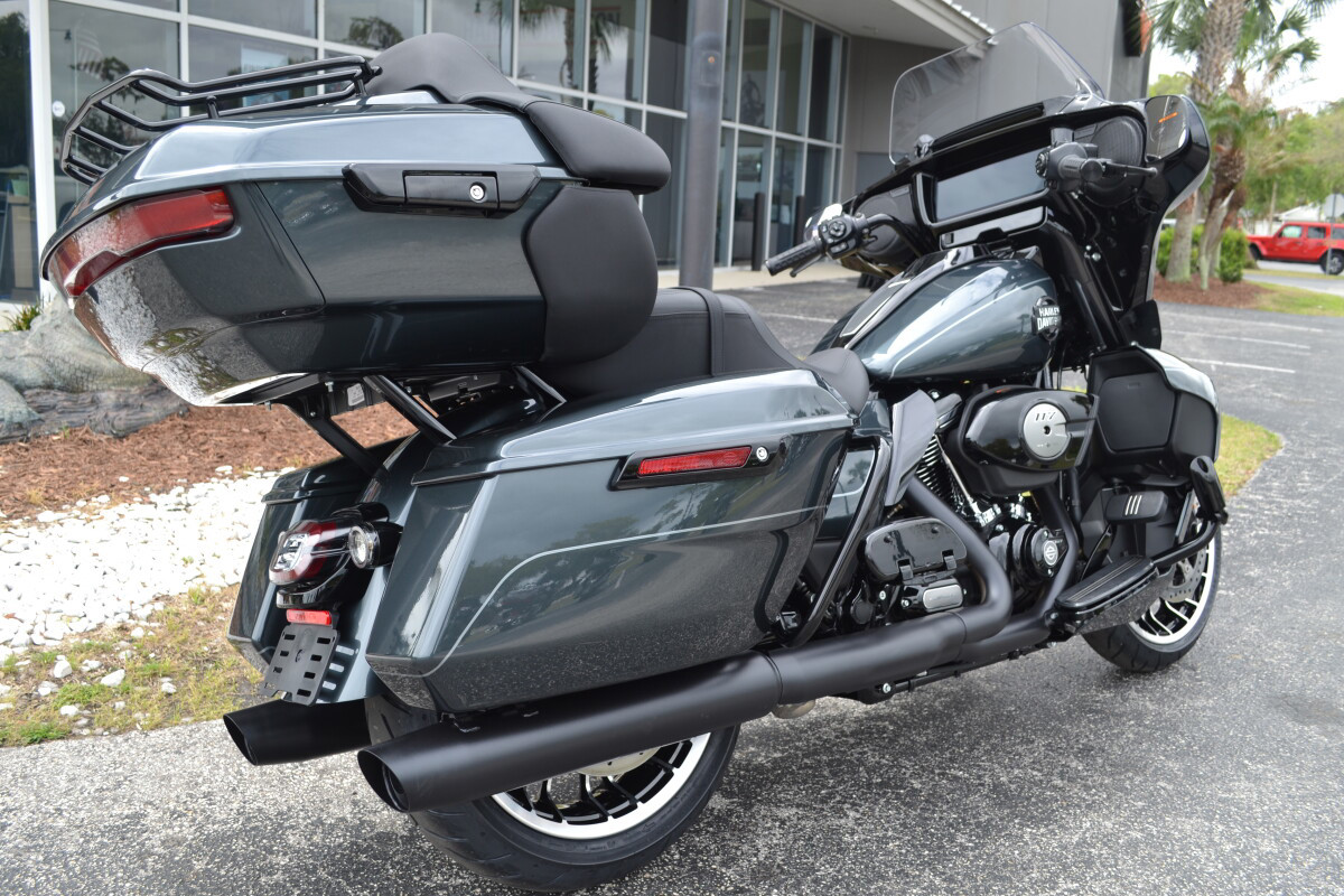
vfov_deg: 40.0
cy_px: 448
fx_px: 1232
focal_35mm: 33
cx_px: 672
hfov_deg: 57.2
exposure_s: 1/125
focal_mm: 22
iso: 100
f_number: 5.6
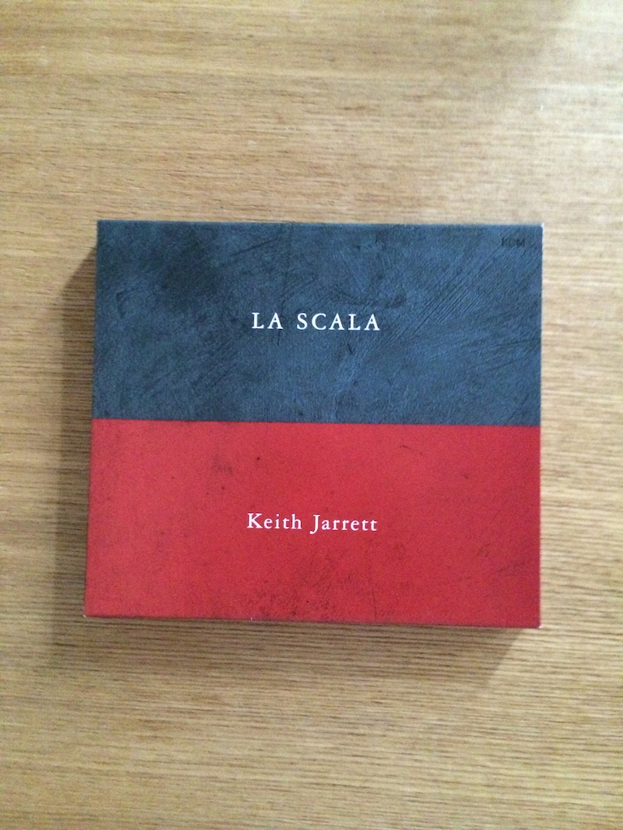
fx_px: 720
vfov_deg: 60.0
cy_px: 415
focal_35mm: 30
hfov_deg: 46.8
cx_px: 312
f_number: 2.2
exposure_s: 1/15
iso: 800
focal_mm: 4.12
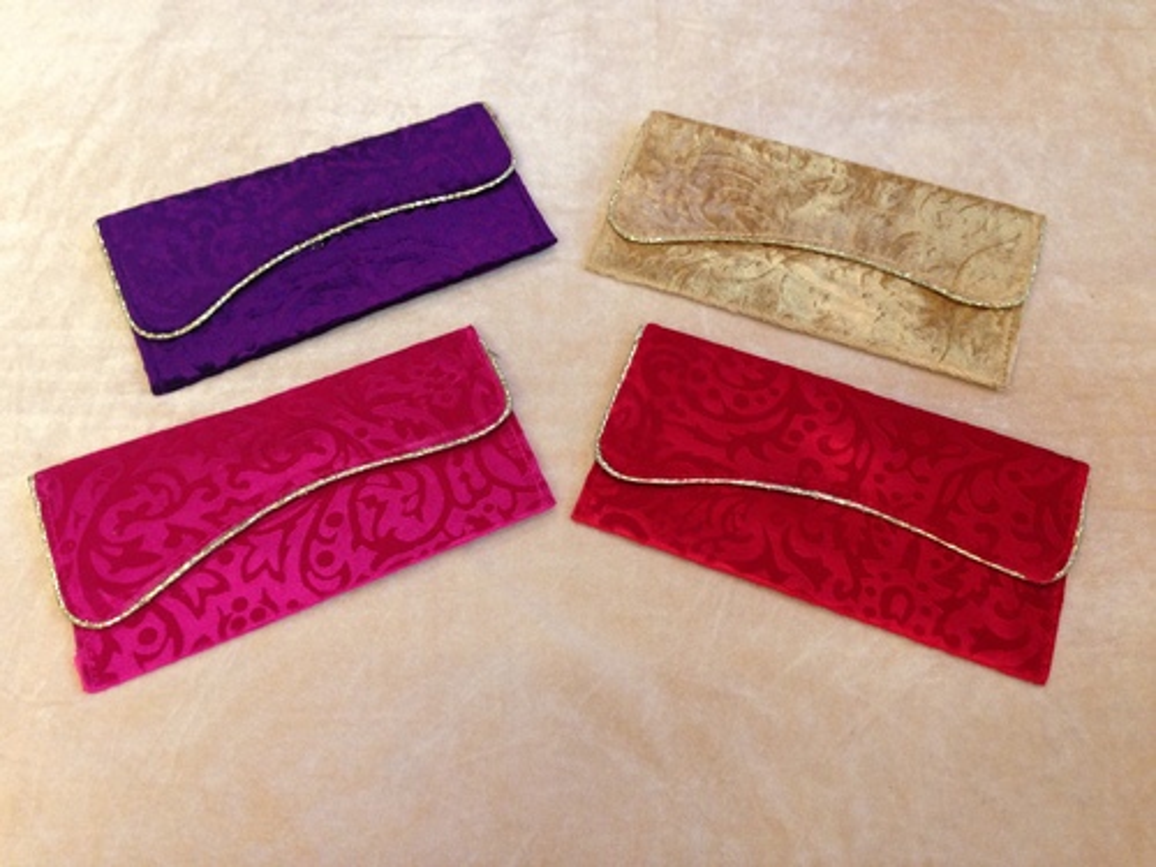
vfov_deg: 42.9
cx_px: 578
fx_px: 1102
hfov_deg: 55.4
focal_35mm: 33
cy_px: 434
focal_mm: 4.13
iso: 100
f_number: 2.4
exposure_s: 1/20
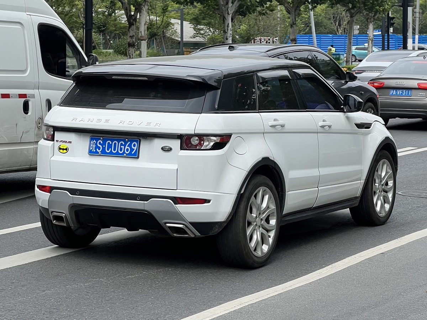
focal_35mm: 77
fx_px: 950
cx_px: 214
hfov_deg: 25.3
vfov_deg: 19.1
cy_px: 160
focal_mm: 9
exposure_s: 1/479
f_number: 2.8
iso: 32
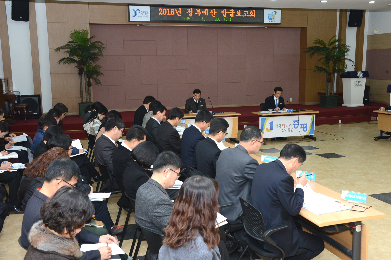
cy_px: 130
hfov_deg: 50.7
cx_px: 196
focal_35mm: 38
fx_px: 412
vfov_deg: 35.0
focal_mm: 38
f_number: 8
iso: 1250
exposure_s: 1/60
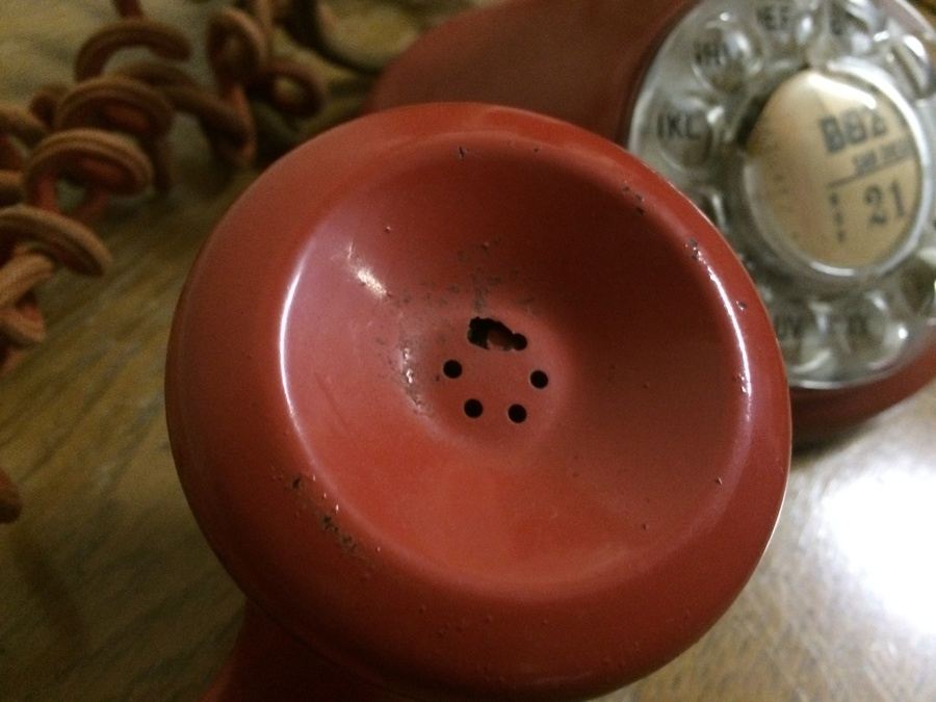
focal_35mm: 30
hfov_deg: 60.0
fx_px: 811
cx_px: 468
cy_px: 351
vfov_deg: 46.8
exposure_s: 1/15
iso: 400
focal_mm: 4.12
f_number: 2.2
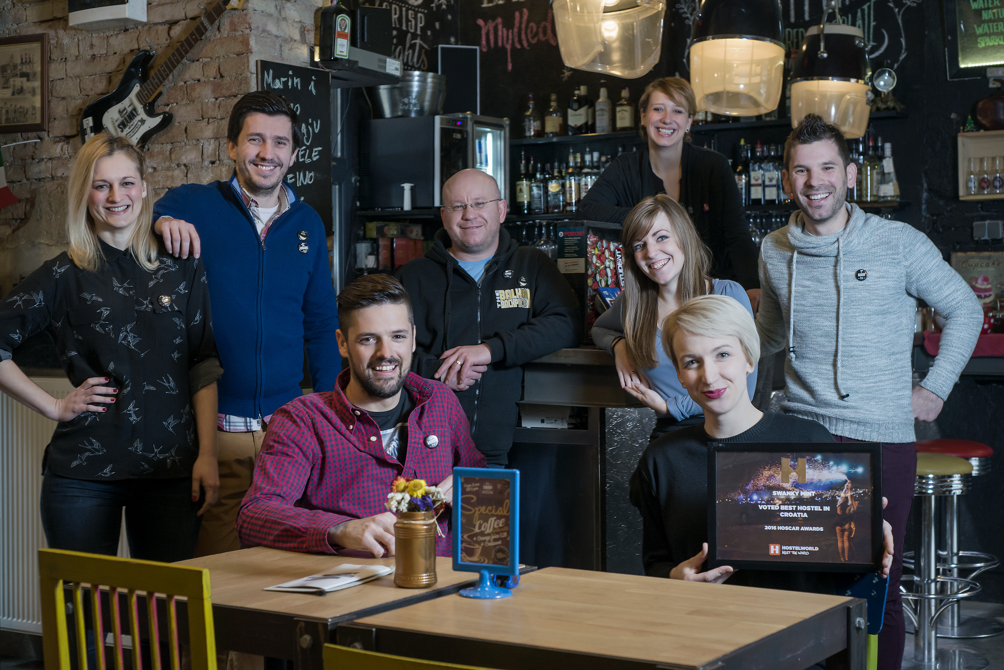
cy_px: 335
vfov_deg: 27.0
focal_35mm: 50
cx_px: 502
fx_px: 1395
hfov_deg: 39.6
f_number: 5.6
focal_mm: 50
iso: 1000
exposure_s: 1/30
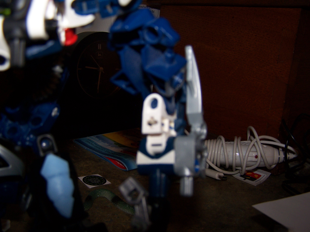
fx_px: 340
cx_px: 155
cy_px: 116
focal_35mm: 38
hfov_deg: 49.0
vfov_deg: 37.7
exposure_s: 1/60
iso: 80
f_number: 2.8
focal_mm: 6.3
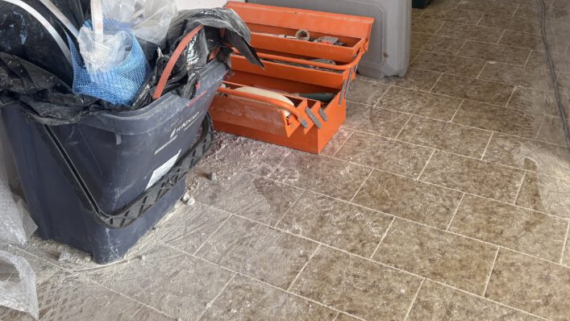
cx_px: 282
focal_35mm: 41
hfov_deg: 49.4
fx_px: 620
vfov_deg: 28.2
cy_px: 51
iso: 50
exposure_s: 1/122
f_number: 1.6
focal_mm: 5.96
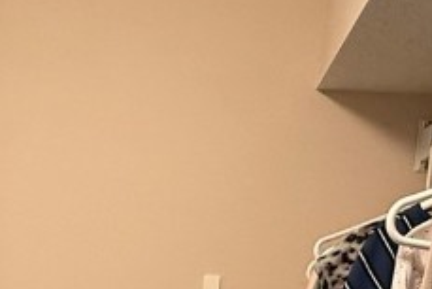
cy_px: 472
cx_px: 119
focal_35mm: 65
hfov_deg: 30.5
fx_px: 780
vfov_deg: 17.9
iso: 250
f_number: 2.2
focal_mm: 2.22
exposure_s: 1/60
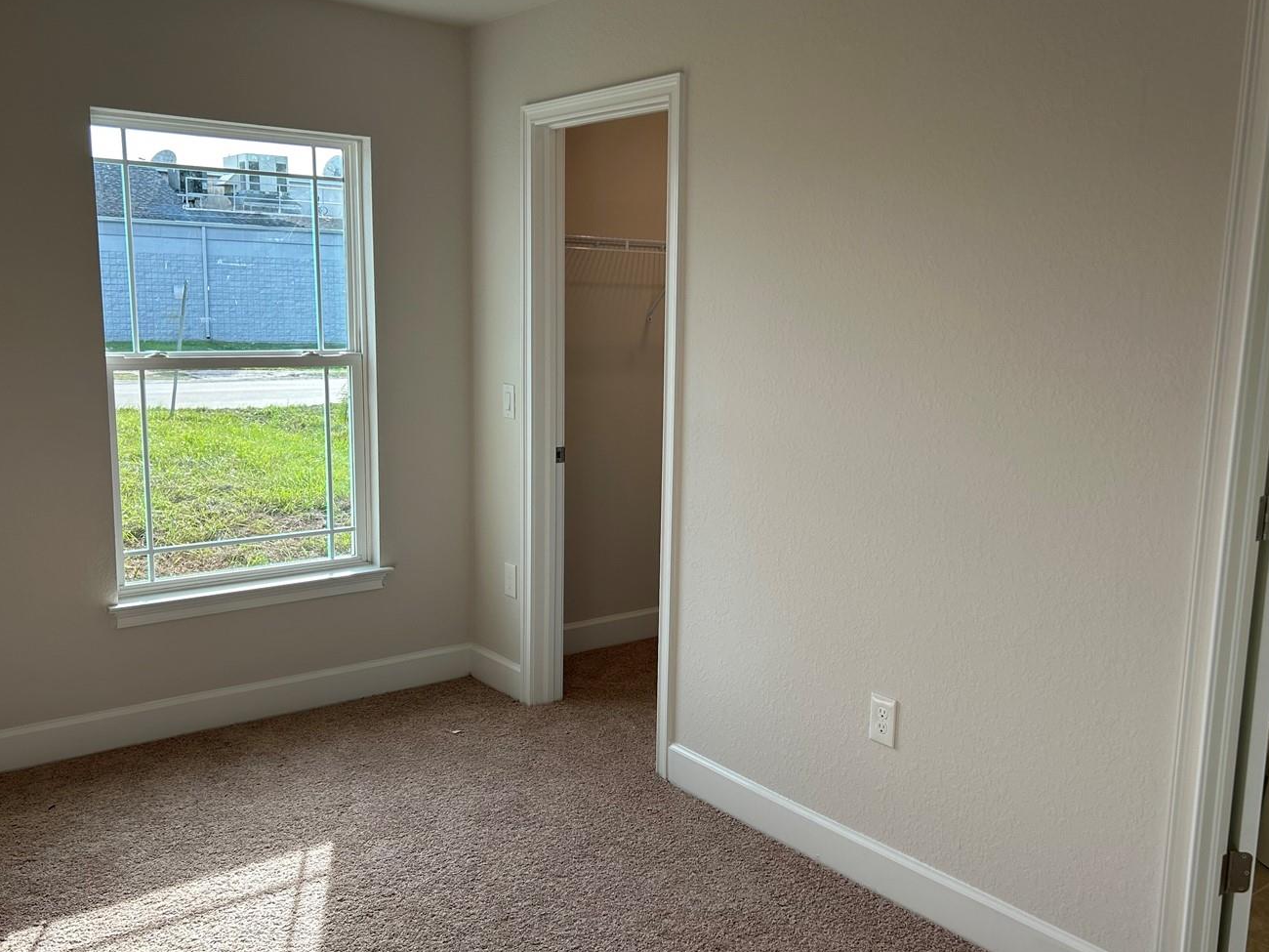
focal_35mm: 32
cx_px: 669
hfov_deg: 56.8
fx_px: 1173
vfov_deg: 44.2
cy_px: 495
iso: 50
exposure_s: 1/353
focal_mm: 5.7
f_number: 1.5
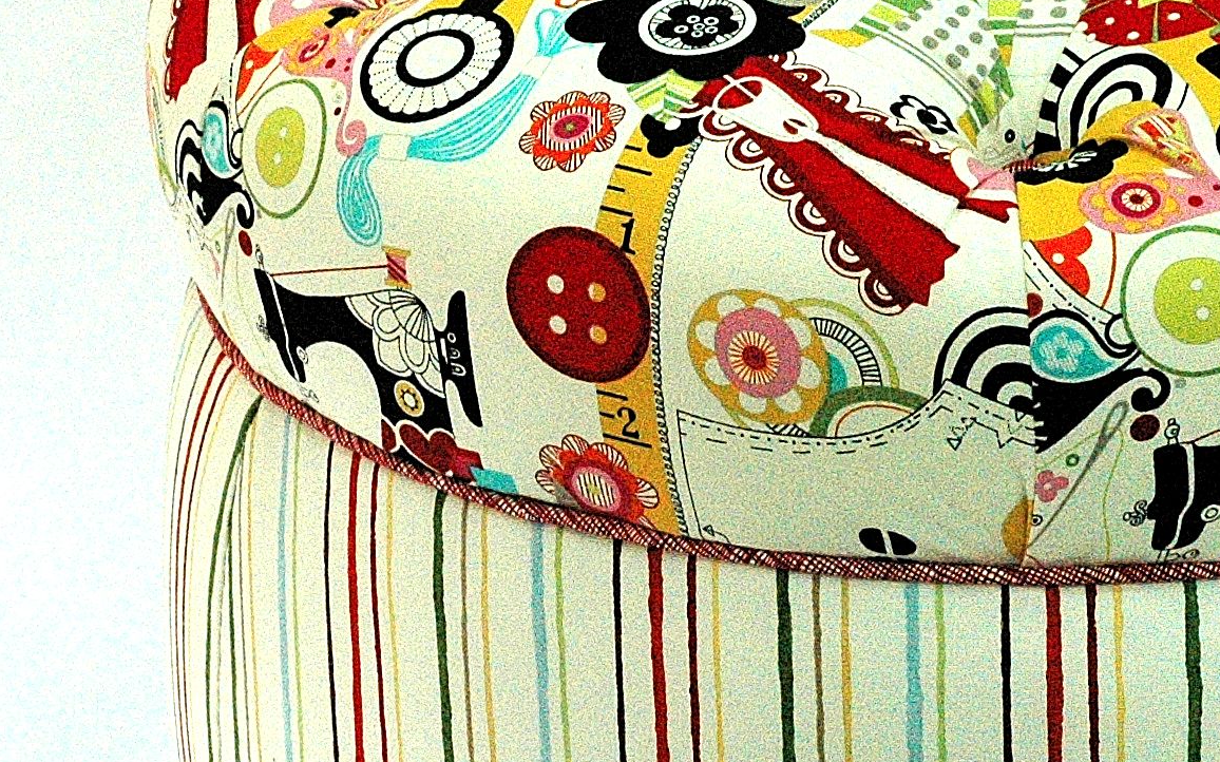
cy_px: 532
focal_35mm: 159
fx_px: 5286
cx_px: 1062
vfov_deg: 8.2
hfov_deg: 13.1
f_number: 6.7
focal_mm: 40
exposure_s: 1/180
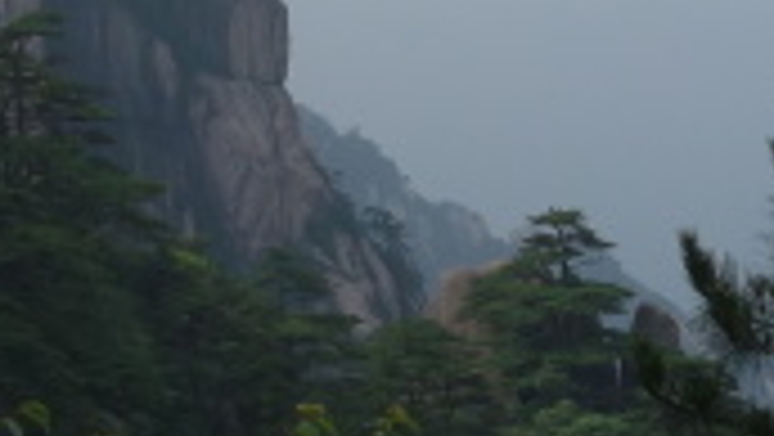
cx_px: 261
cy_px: -488
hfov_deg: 12.3
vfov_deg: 6.7
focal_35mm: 175
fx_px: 3594
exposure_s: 1/640
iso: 125
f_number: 5.6
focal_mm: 10.4
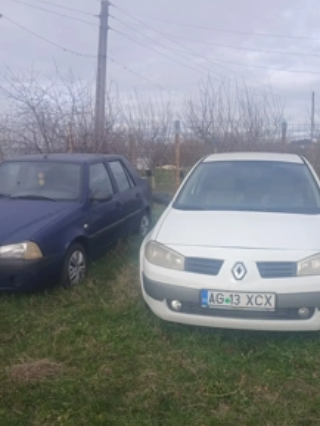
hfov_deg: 39.3
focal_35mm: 36
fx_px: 443
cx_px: 209
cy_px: 251
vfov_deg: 51.1
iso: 20
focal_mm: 3.98
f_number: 1.8
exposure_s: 1/256
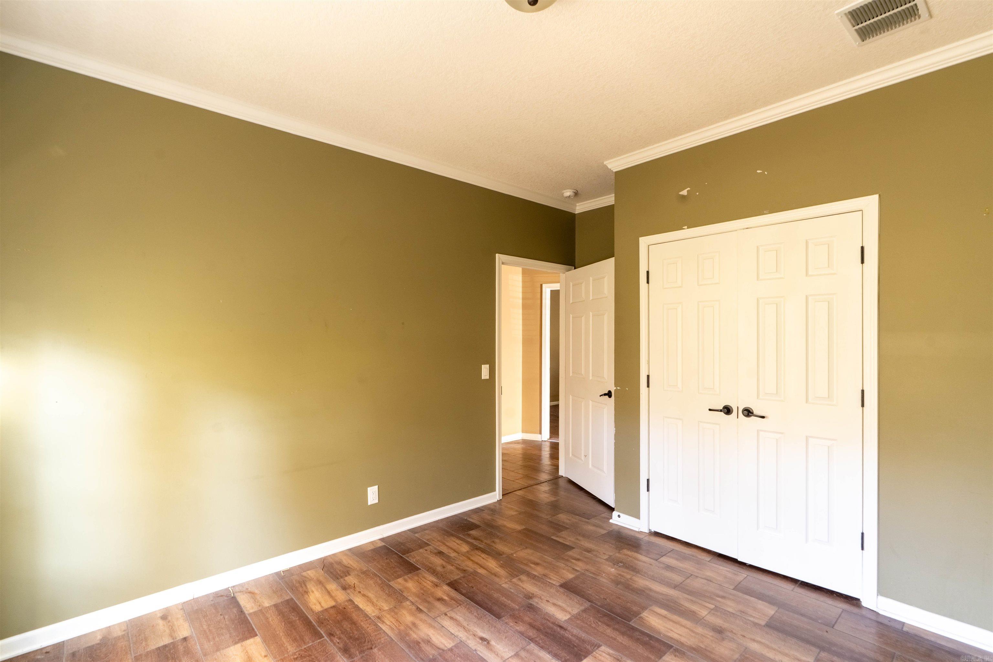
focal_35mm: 16
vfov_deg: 73.7
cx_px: 496
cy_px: 331
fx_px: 441
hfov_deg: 96.7
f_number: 8
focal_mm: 16
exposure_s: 1/50
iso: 400
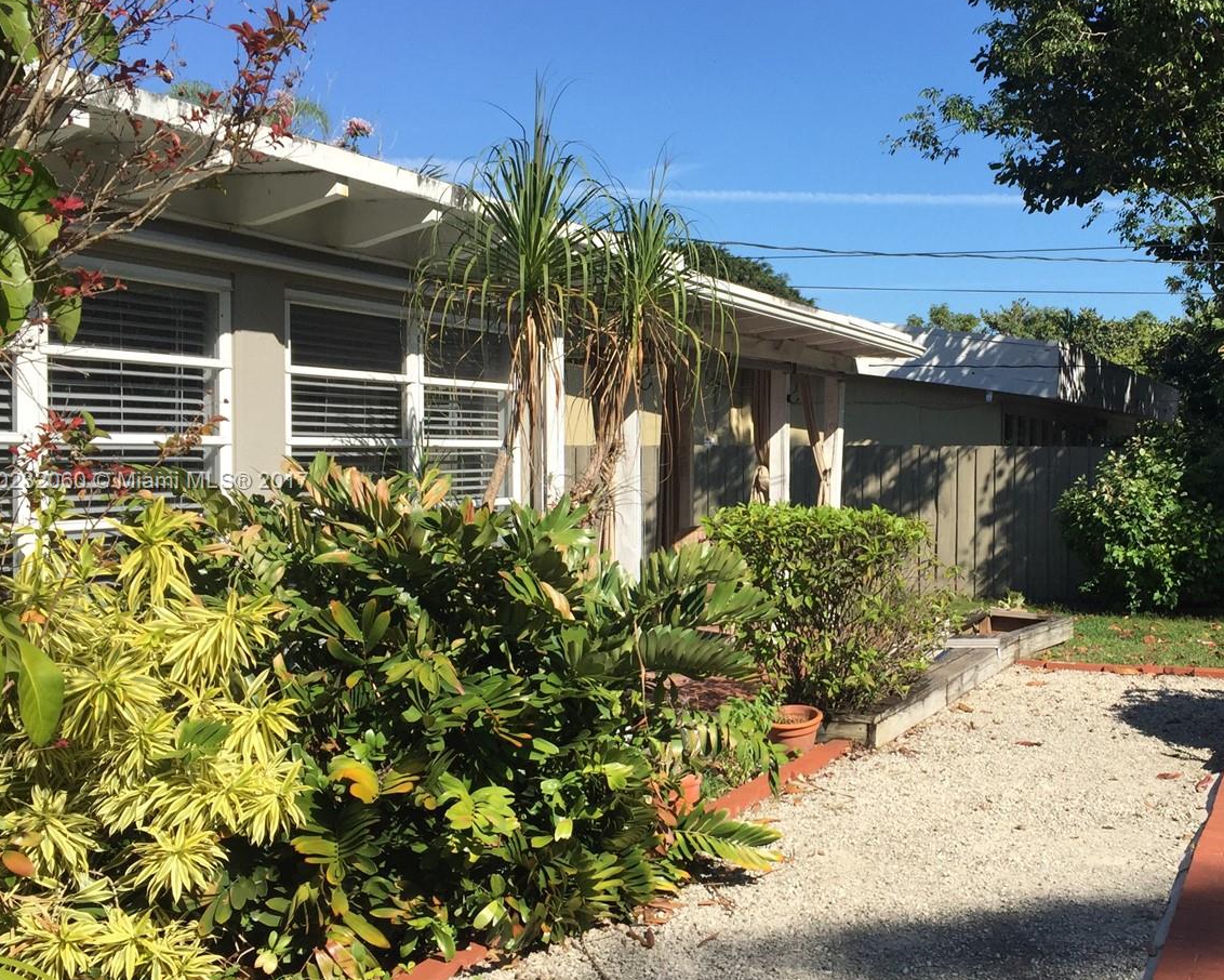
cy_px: 482
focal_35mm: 40
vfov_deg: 37.3
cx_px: 828
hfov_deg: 45.0
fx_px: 1449
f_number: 2.2
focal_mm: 4.15
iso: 32
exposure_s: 1/1980
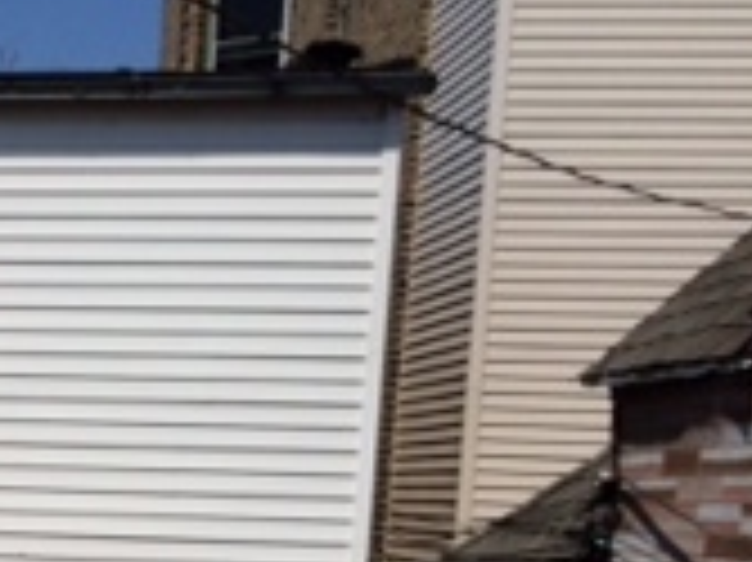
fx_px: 2496
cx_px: -635
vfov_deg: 12.5
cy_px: 683
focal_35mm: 115
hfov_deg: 14.8
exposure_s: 1/5128
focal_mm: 4.12
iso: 40
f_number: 2.2
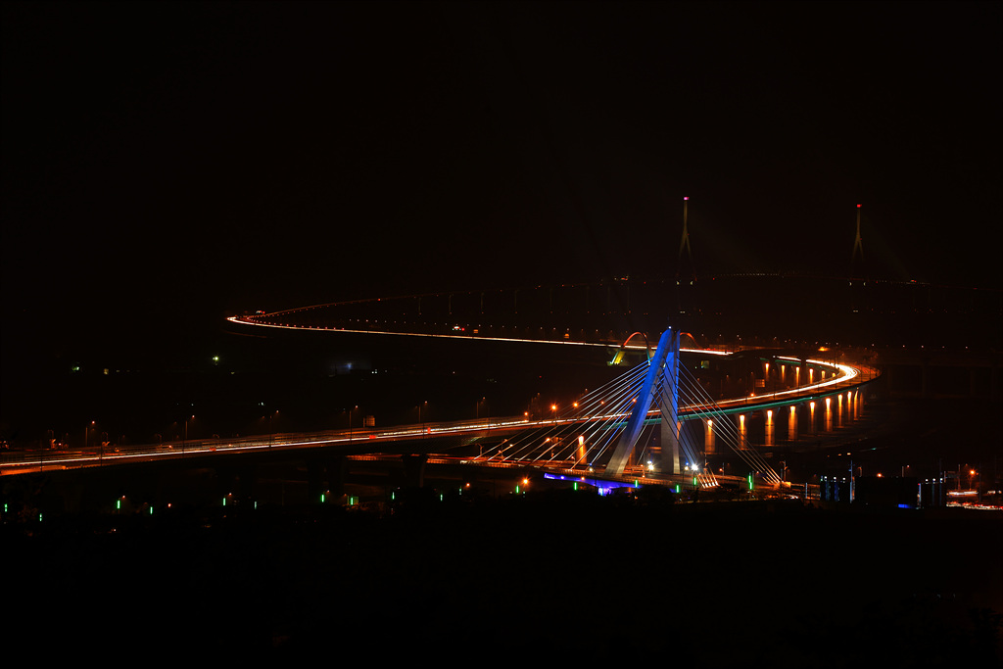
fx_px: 3901
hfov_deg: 14.7
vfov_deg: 9.8
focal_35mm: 140
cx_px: 502
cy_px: 334
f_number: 14
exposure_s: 15
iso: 100
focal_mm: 140
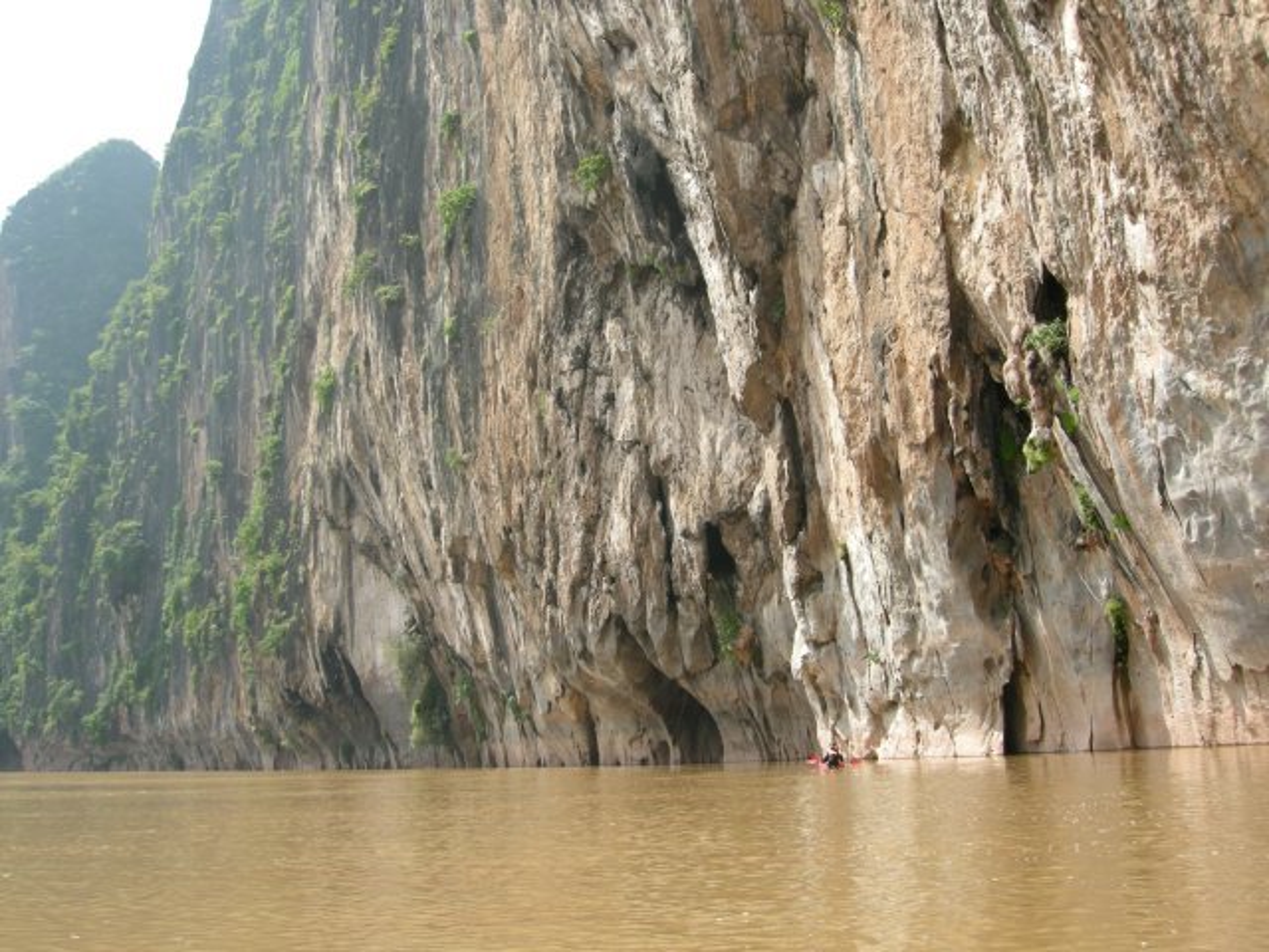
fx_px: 1320
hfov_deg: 51.4
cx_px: 634
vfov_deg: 39.7
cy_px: 476
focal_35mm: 36
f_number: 4.8
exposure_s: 1/155
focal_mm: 7.5
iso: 64
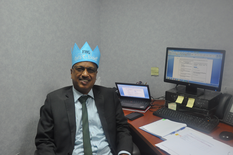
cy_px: 78
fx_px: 204
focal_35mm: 32
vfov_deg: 41.6
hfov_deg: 59.6
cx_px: 116
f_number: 5.6
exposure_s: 1/30
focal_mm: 21
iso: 800
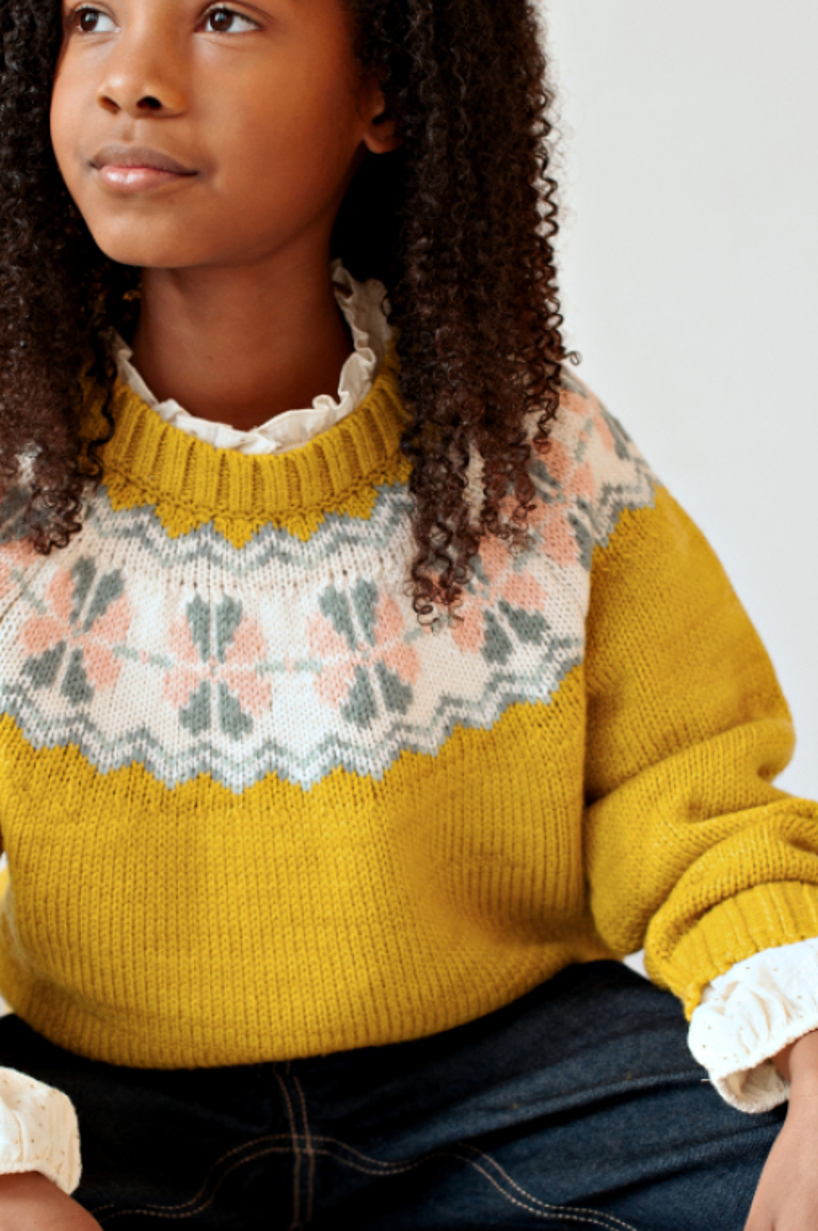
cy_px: 665
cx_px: 314
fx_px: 2697
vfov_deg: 25.7
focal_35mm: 79
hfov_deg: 17.2
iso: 640
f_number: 4.5
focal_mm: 50
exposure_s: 1/125
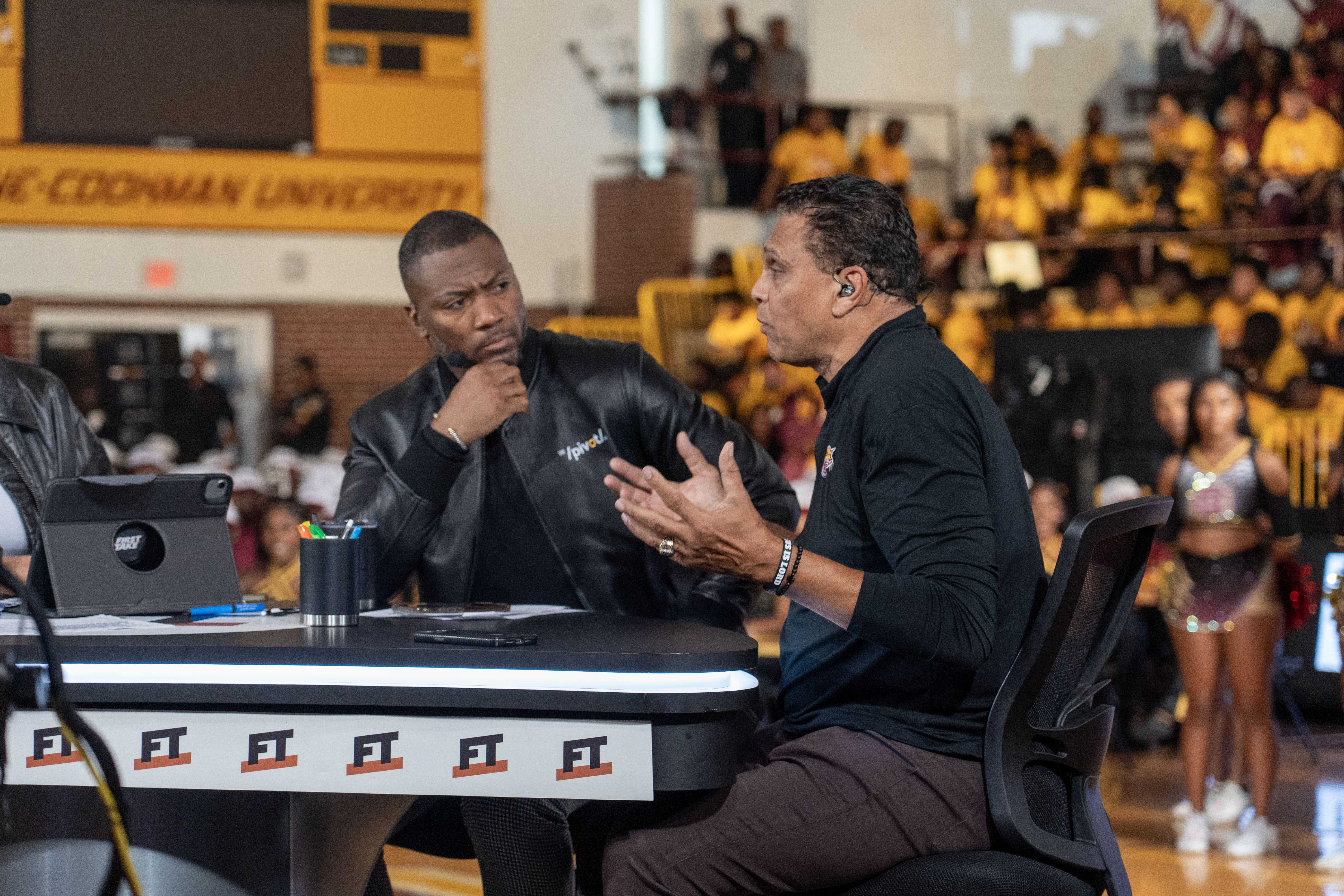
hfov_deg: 19.5
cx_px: 672
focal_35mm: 105
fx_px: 3920
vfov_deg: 13.0
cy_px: 448
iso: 3200
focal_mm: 105
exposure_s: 1/160
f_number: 4
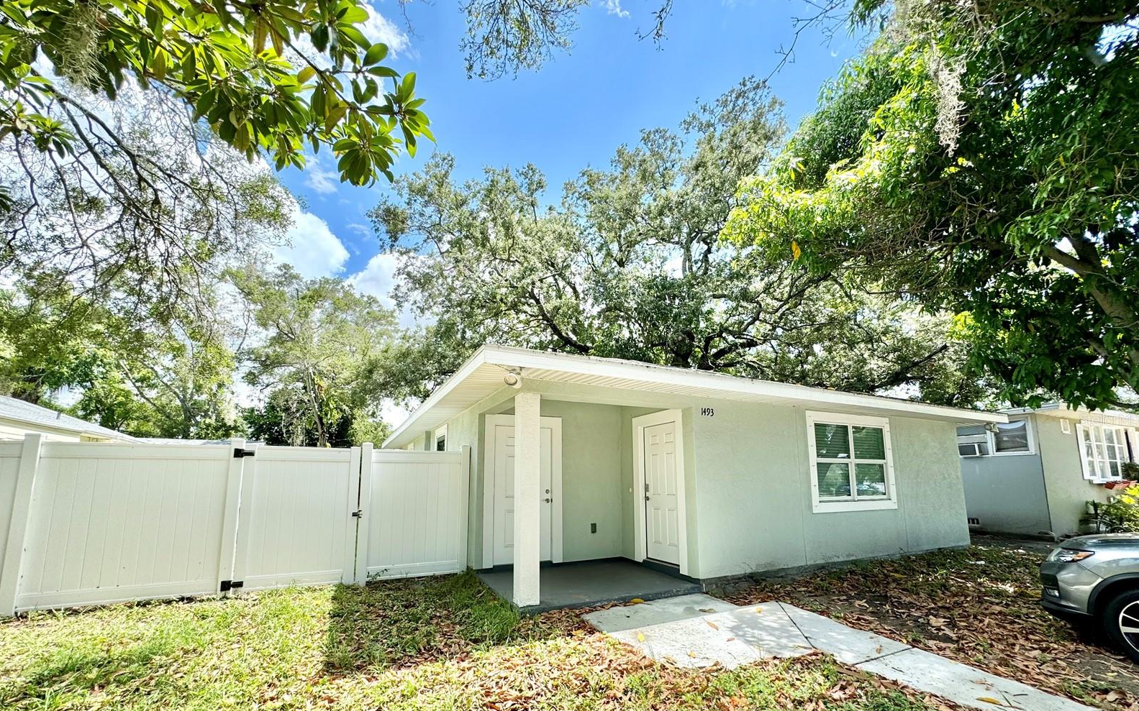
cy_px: 419
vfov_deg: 74.1
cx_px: 572
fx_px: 466
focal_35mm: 15
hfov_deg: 101.5
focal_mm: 2.22
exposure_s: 1/591
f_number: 2.2
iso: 40
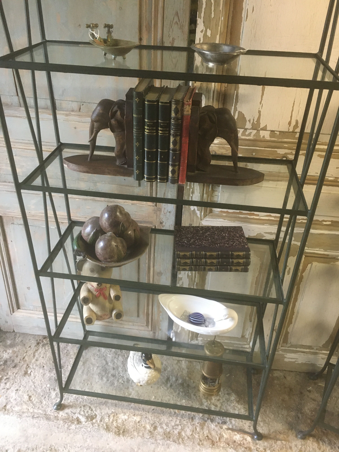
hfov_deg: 48.2
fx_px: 379
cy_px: 226
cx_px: 170
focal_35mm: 29
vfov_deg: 61.7
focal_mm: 4.15
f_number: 2.2
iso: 200
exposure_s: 1/20
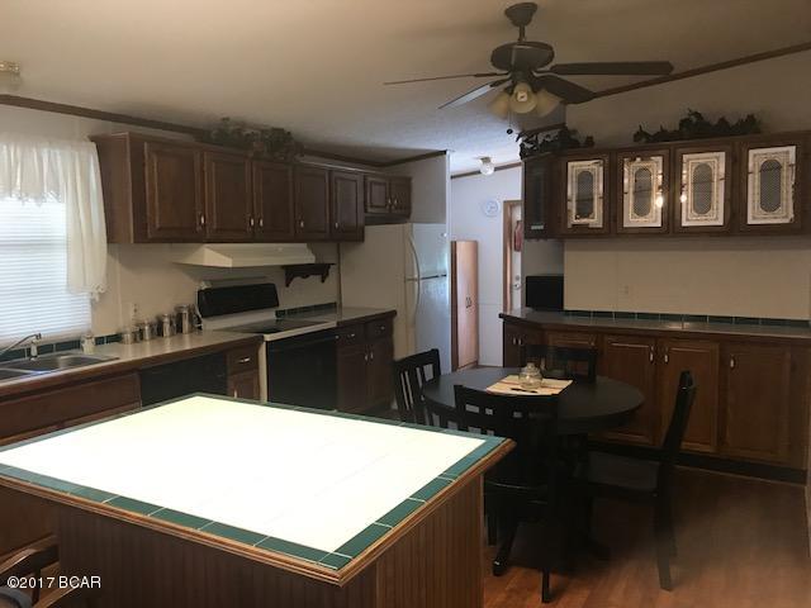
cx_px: 406
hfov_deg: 63.4
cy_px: 304
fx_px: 656
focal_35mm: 28
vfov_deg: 49.7
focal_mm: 3.99
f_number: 1.8
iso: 64
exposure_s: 1/15
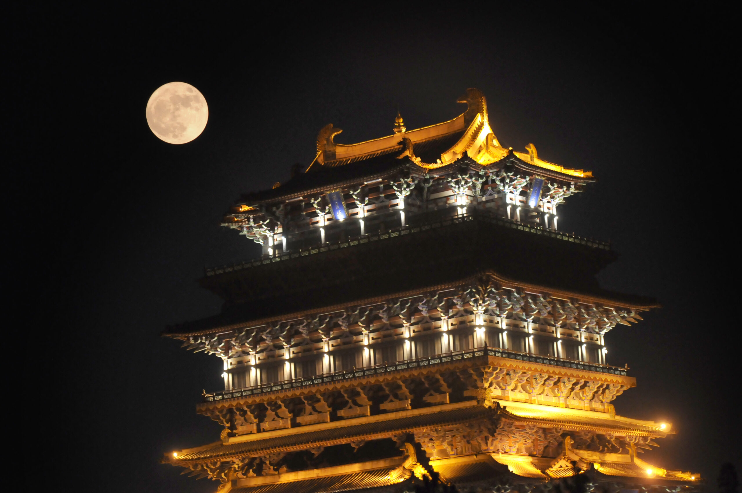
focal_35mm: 300
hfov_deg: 6.9
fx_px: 6175
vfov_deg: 4.6
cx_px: 371
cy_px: 246
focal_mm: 200
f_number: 16
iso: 2000
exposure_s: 1/200
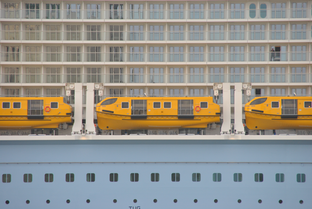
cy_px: 104
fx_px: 2603
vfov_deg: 4.6
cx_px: 156
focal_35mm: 300
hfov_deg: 6.9
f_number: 6.3
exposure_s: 1/500
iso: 250
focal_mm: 200
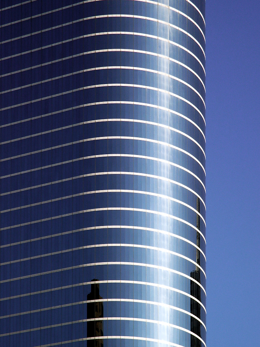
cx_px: 130
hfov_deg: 10.7
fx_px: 1392
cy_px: 174
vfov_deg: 14.2
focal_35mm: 139
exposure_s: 1/180
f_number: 8
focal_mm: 28.23
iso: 64
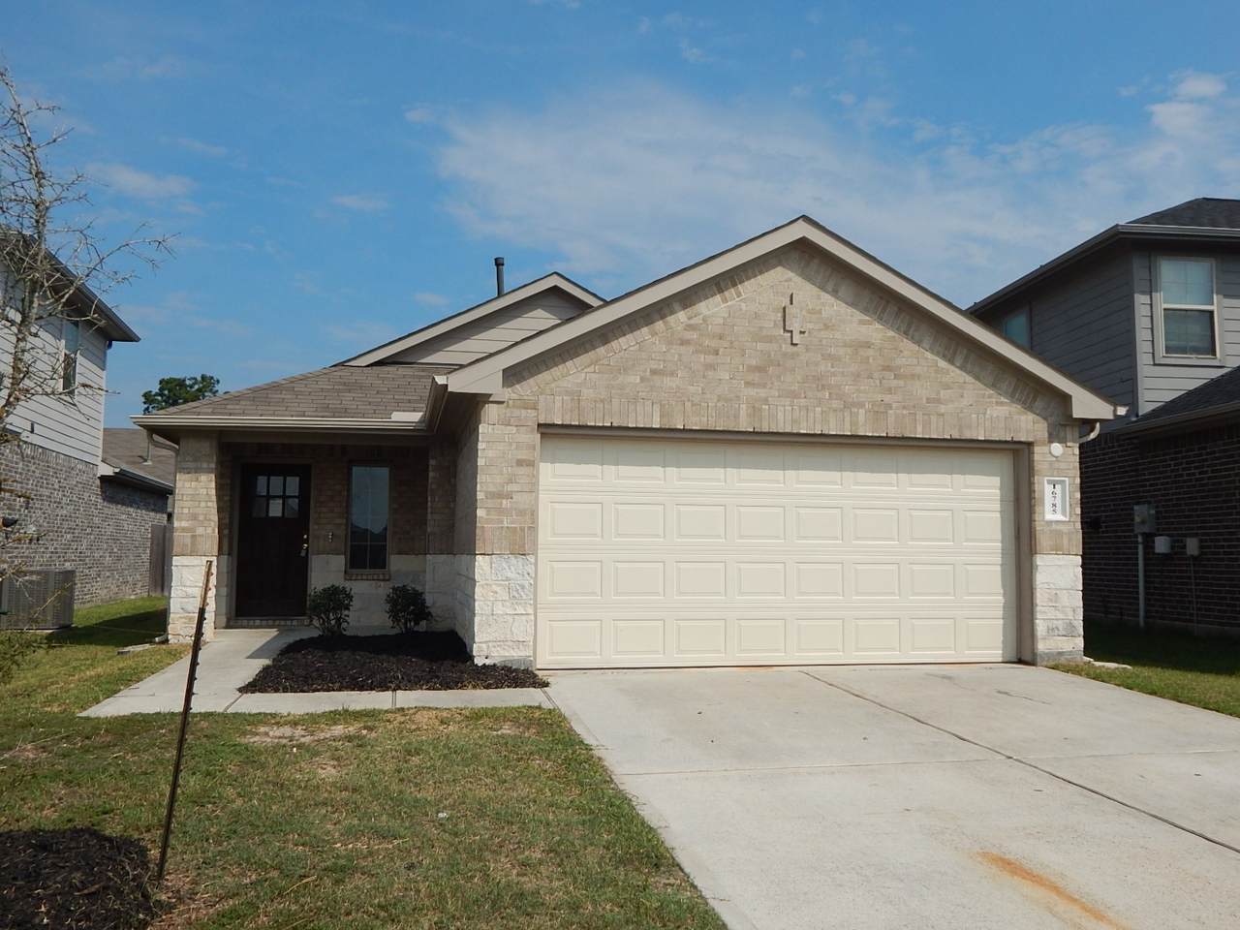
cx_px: 620
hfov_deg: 63.4
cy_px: 465
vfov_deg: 49.7
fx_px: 1003
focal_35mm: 28
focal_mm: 5.1
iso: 125
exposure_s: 1/1000
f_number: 6.3
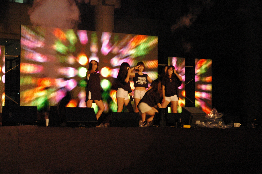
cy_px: 87
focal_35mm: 75
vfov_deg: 18.1
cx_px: 131
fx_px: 545
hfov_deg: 27.0
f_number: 7.1
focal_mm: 50
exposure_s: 1/60
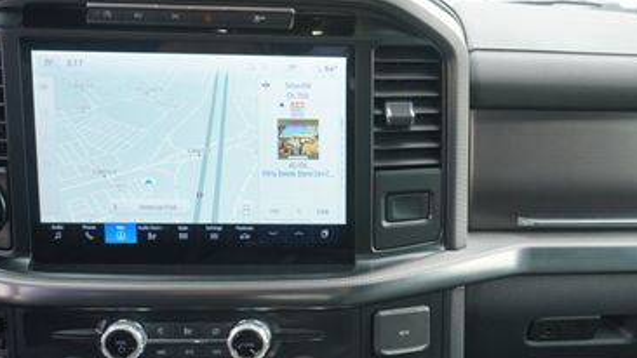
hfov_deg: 45.3
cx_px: 453
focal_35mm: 44
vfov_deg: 27.1
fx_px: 743
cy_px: 174
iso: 100
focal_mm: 16
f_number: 4
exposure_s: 1/60
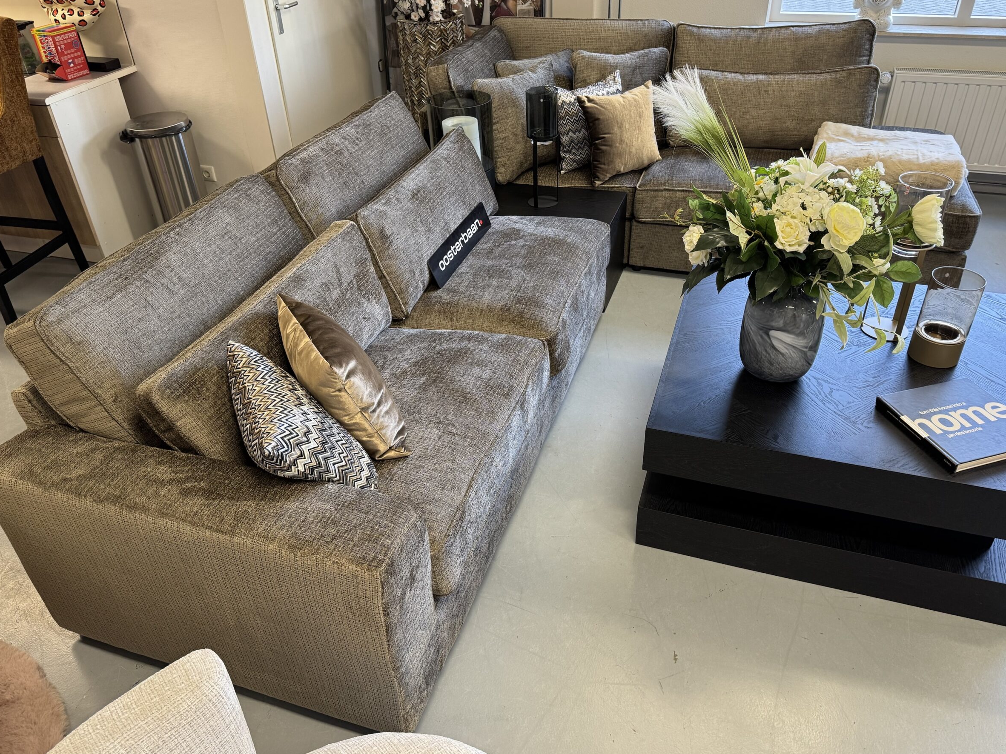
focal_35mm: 26
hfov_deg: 67.3
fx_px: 756
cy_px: 358
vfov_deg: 53.0
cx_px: 502
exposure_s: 1/100
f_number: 1.78
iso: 200
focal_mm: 6.76
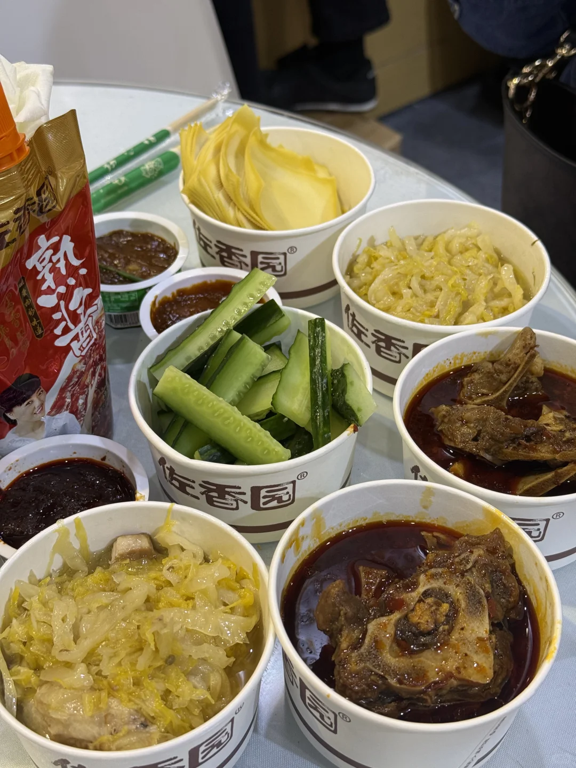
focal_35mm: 48
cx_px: 288
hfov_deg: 30.3
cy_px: 384
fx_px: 1065
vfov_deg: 39.7
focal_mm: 6.76
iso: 80
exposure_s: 1/100
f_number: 1.78
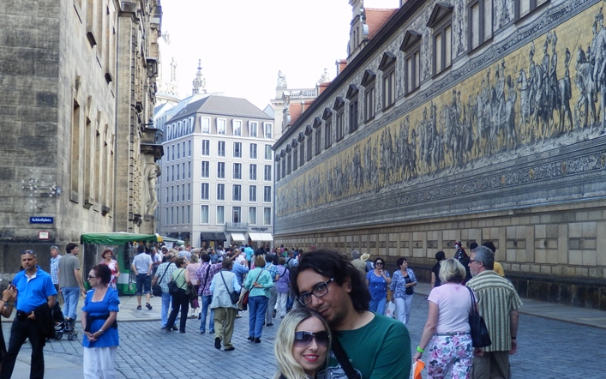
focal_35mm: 54
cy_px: 224
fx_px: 892
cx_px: 323
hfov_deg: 37.5
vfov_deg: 23.9
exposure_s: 1/125
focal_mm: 8
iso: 80
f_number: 3.8
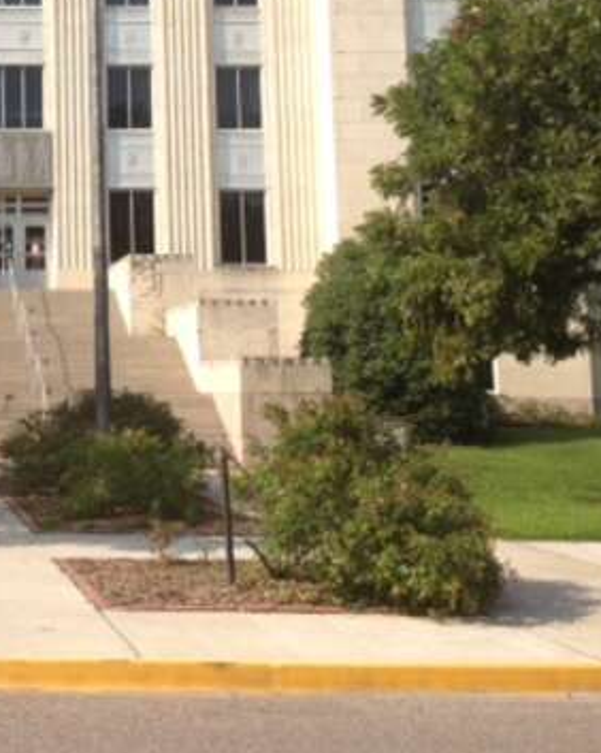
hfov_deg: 19.9
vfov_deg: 25.6
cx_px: -94
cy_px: 147
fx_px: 1624
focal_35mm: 73
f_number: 2.4
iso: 50
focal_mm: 4.12
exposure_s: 1/1290
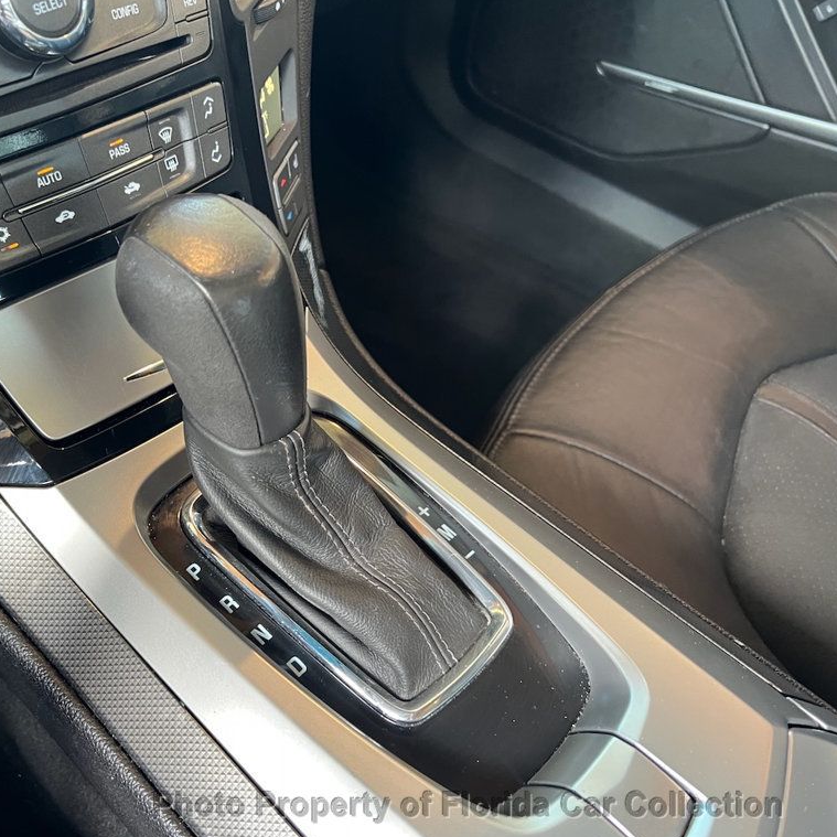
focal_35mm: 31
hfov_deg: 51.5
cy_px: 419
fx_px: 848
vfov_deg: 52.5
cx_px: 276
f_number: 1.5
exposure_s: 1/60
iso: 320
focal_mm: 5.7
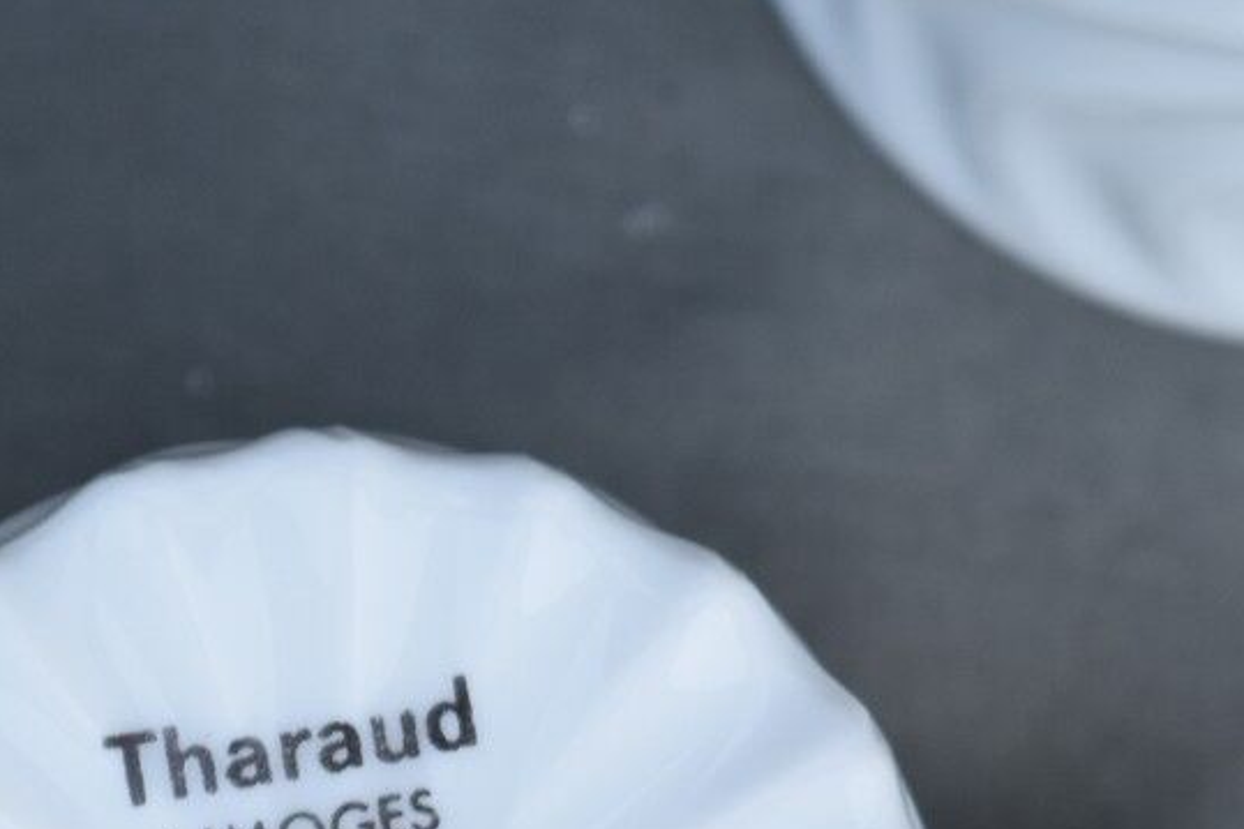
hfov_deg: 7.5
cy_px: 714
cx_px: 300
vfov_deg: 5.0
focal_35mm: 276
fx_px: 9522
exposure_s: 1/160
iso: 400
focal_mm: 55
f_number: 6.3
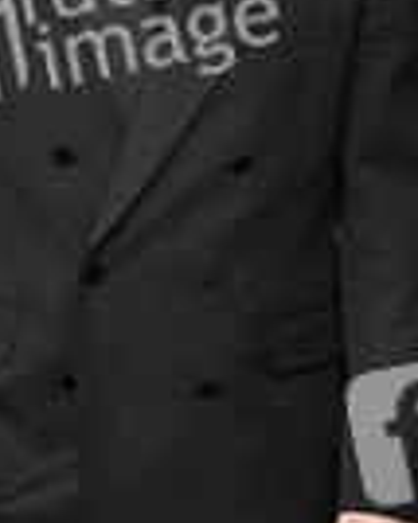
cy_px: 219
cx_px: 191
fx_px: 2771
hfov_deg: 8.6
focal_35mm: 179
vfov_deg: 10.8
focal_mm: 64
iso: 1250
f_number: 5.6
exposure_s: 1/320
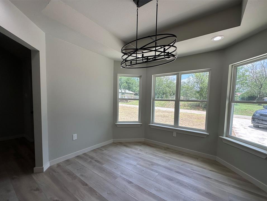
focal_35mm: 15
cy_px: 107
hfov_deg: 98.1
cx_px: 139
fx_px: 116
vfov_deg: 81.6
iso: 40
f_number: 2.2
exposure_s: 1/346
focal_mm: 2.22
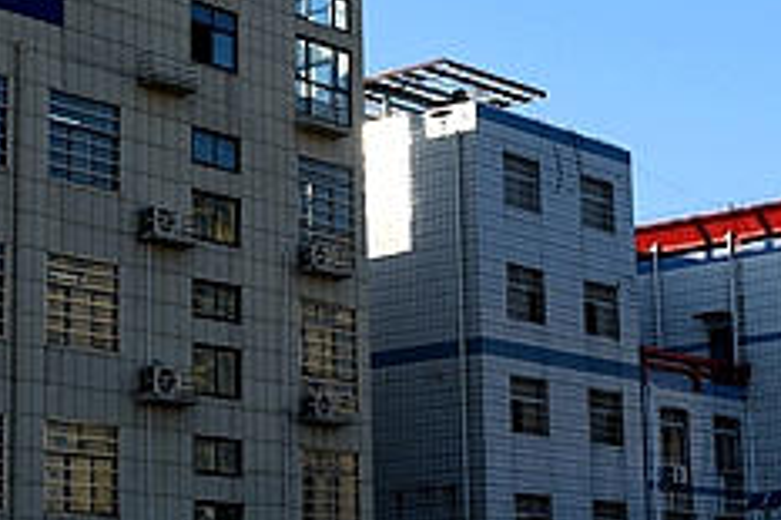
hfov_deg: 21.3
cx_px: 362
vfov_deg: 14.2
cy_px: 233
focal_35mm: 96
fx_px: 2081
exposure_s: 1/160
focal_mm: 28
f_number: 7.1
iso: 64
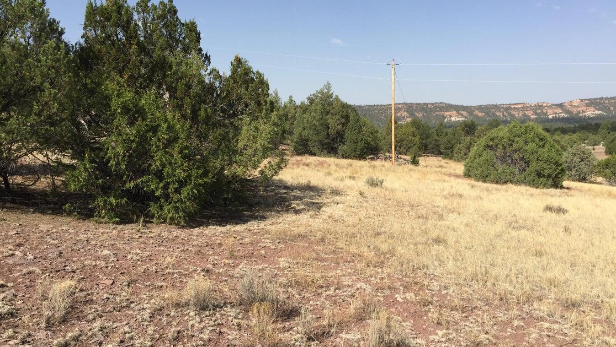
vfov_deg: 36.6
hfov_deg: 61.0
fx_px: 523
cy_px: 159
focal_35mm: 32
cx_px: 310
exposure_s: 1/1883
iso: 32
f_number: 2.2
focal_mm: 4.15
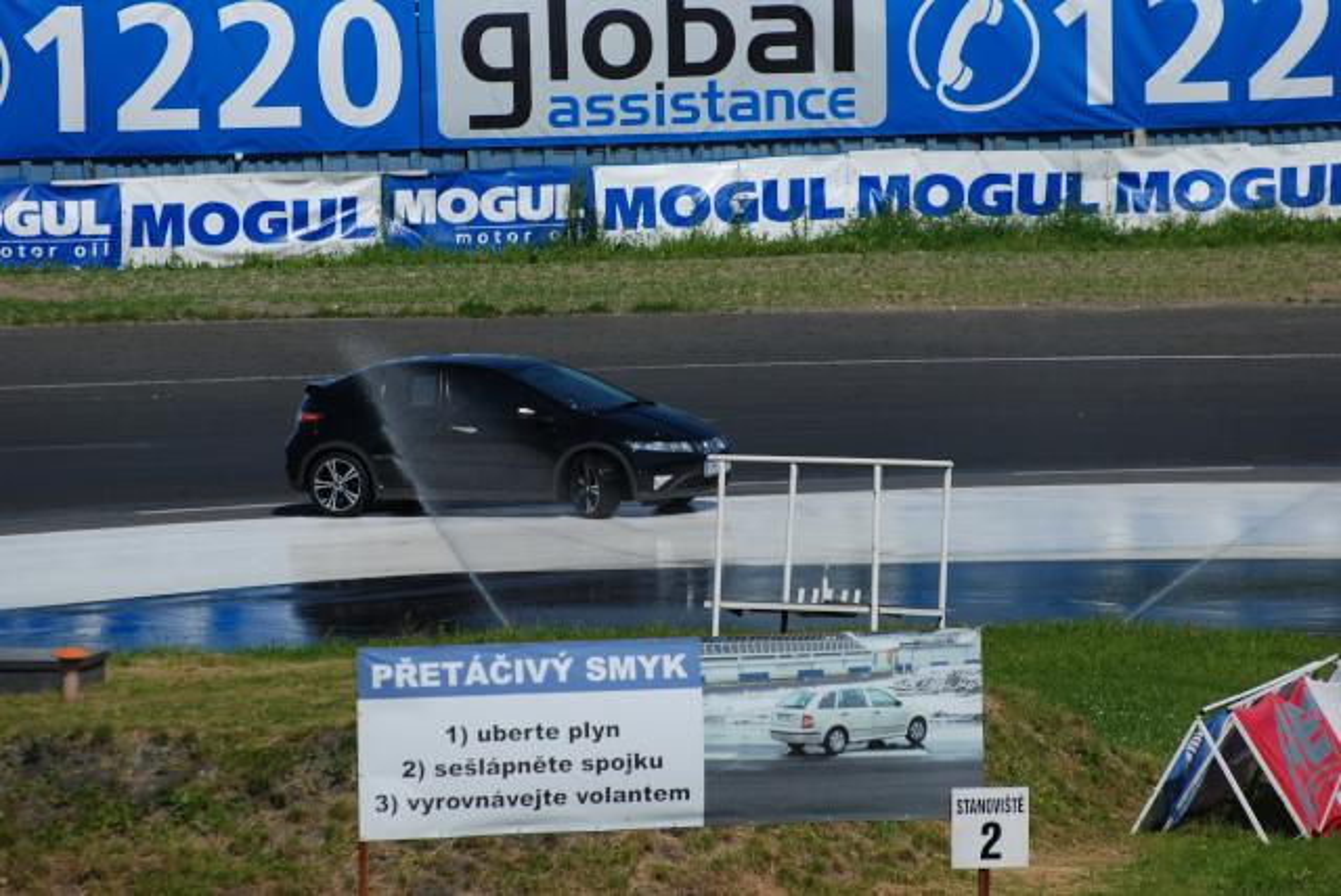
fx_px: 12303
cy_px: 448
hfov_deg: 6.2
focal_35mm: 330
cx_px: 670
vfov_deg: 4.2
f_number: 5.6
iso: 100
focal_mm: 220
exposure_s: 1/1000
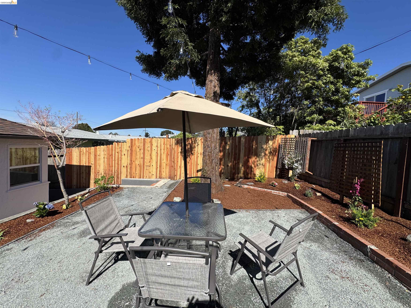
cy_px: 154
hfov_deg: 102.1
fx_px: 166
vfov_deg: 85.7
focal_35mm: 14
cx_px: 206
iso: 40
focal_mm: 2.22
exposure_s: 1/1976
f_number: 2.2
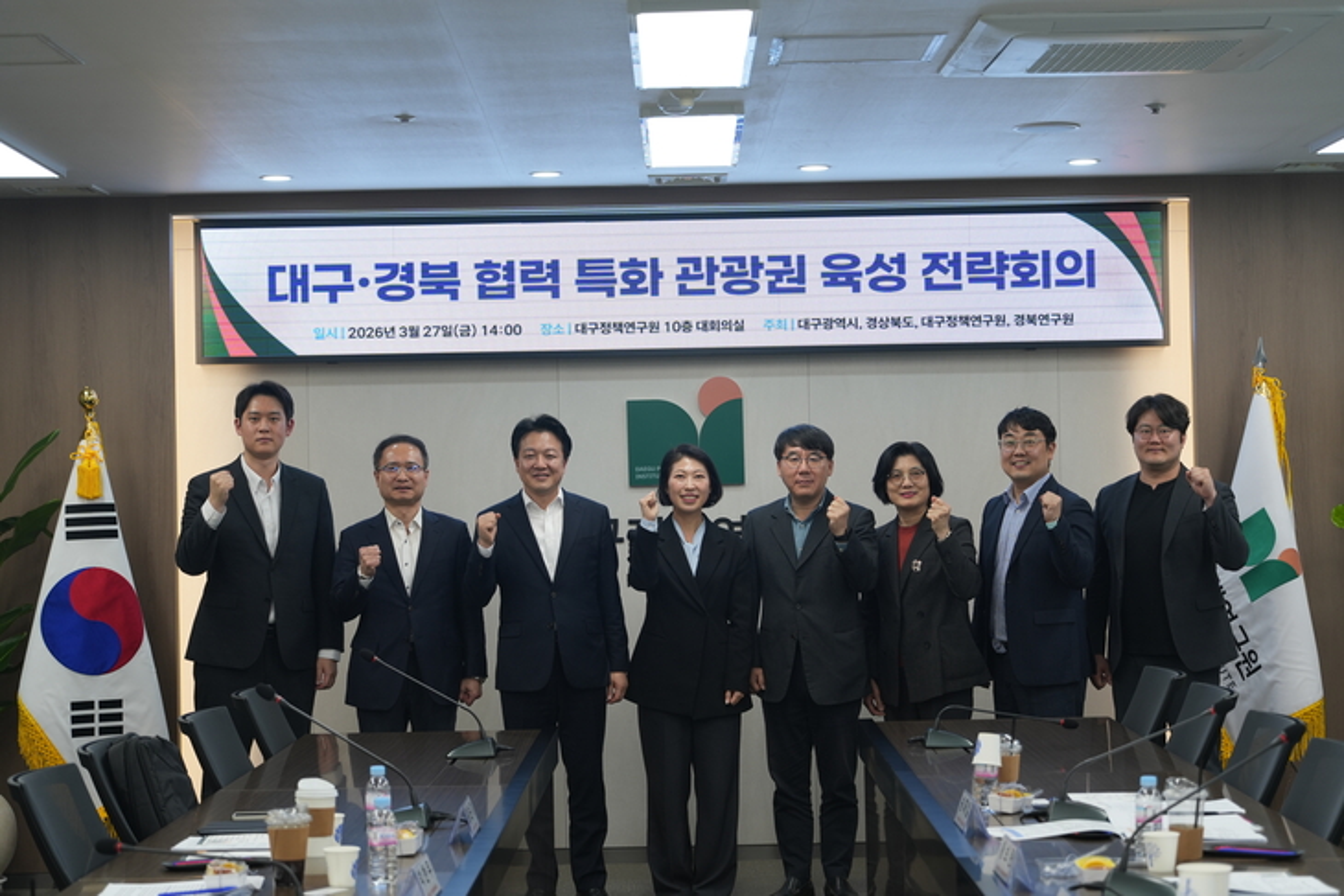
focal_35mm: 70
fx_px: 2614
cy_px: 448
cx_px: 672
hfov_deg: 28.8
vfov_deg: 19.5
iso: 250
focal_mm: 70
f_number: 4
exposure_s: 1/80
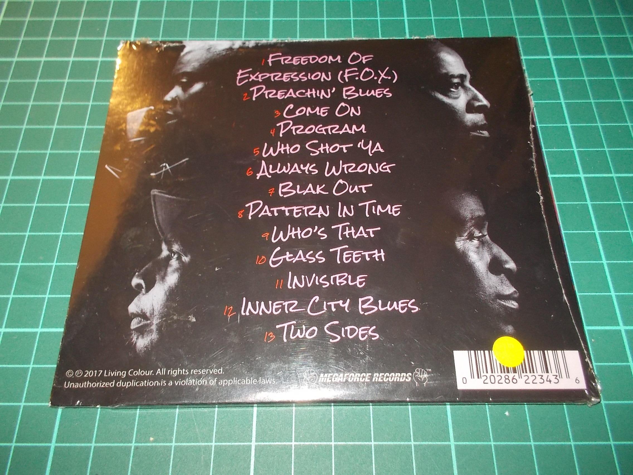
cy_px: 238
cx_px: 316
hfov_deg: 61.7
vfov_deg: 48.2
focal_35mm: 29
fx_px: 530
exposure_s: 1/30
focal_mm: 4.1
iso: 200
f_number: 3.3
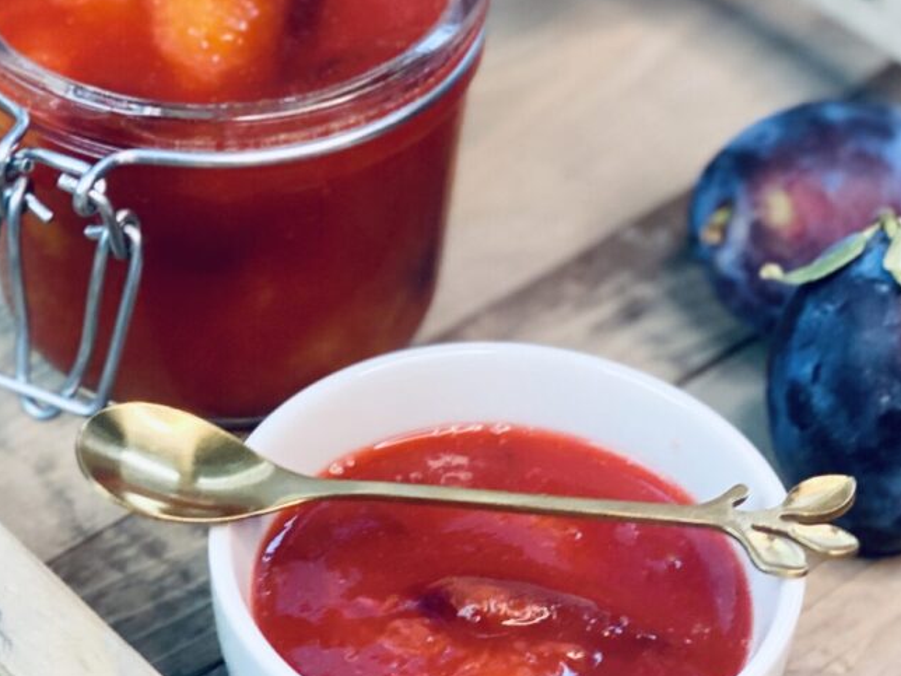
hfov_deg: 15.9
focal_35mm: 124
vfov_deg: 11.9
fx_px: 3228
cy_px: 416
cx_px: 306
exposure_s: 1/100
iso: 100
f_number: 2
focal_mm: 6
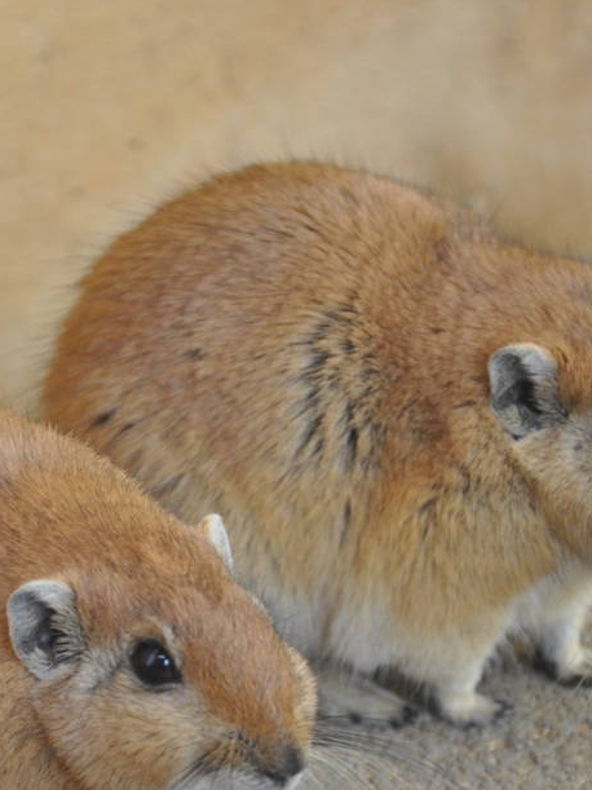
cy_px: 610
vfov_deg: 5.0
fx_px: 9039
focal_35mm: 396
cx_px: 173
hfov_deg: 3.8
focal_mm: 105
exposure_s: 1/60
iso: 450
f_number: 5.6
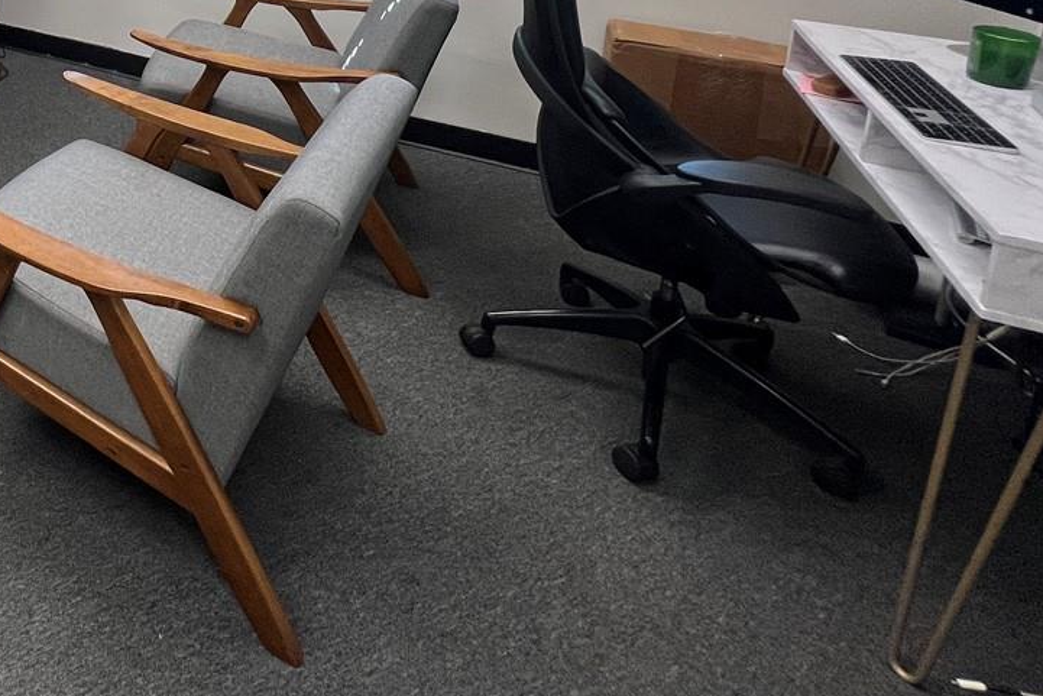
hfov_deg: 46.7
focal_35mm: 30
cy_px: -139
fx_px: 869
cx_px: -88
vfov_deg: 34.8
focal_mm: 1.57
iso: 125
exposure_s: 1/120
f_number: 1.8
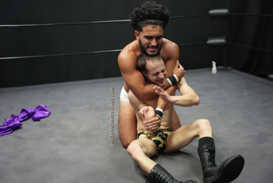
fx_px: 319
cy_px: 92
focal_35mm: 42
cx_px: 136
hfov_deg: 46.3
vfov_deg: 31.9
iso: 12800
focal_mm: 42.1
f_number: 3.2
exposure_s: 1/320
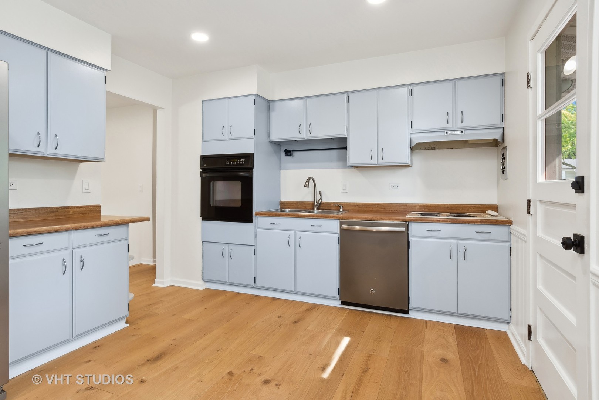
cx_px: 300
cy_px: 200
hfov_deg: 90.0
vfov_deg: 67.4
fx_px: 299
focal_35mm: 18
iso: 250
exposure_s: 1/8
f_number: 8
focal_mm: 12
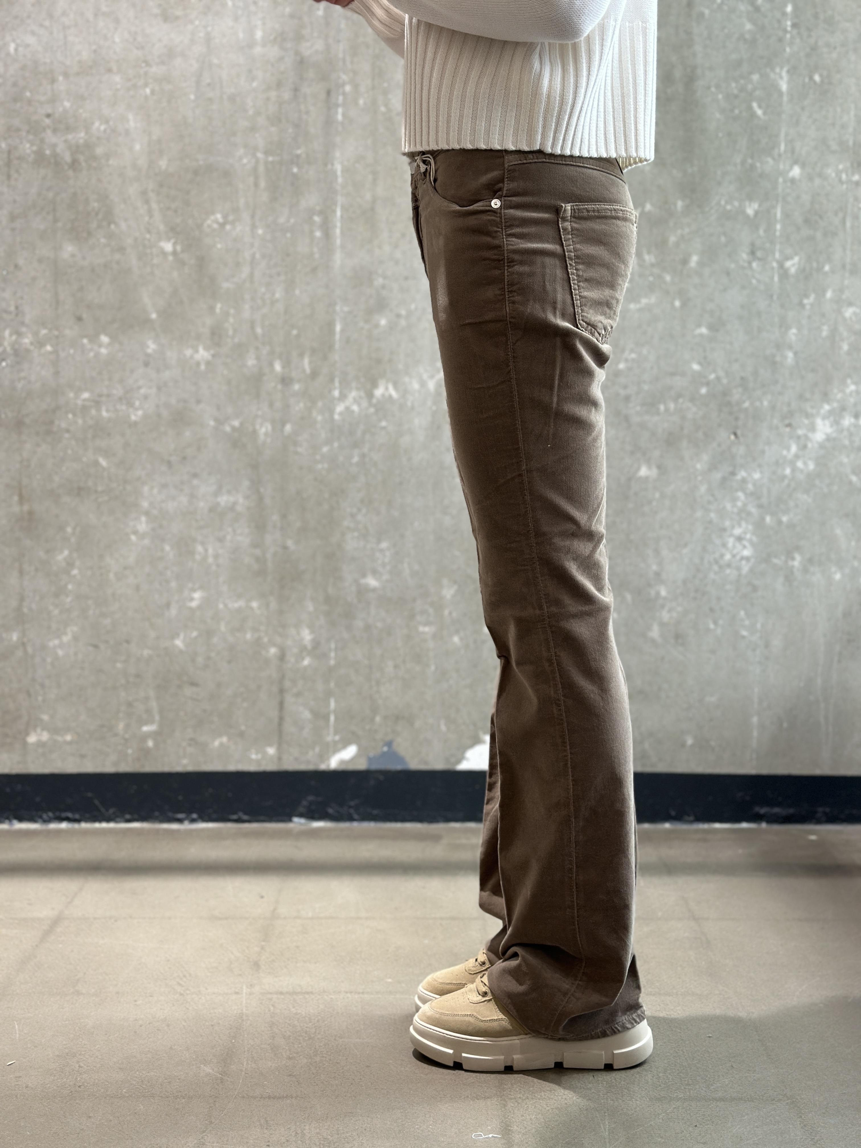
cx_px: 430
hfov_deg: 30.3
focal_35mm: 48
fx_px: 1592
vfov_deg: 39.7
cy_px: 574
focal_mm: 6.86
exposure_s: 1/50
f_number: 1.78
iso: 80
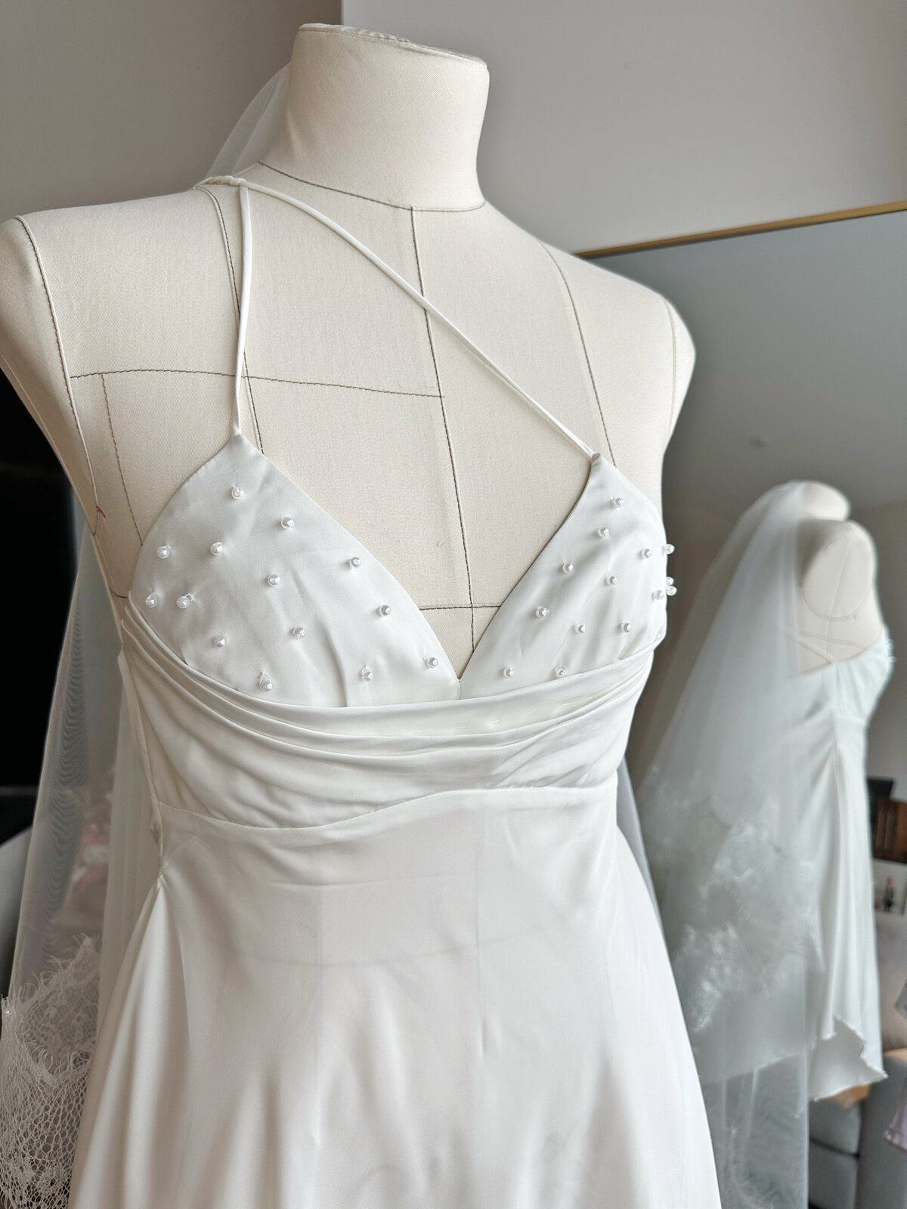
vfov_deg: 71.6
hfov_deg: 56.8
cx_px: 454
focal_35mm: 24
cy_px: 604
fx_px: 838
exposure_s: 1/120
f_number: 1.78
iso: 80
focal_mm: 6.86
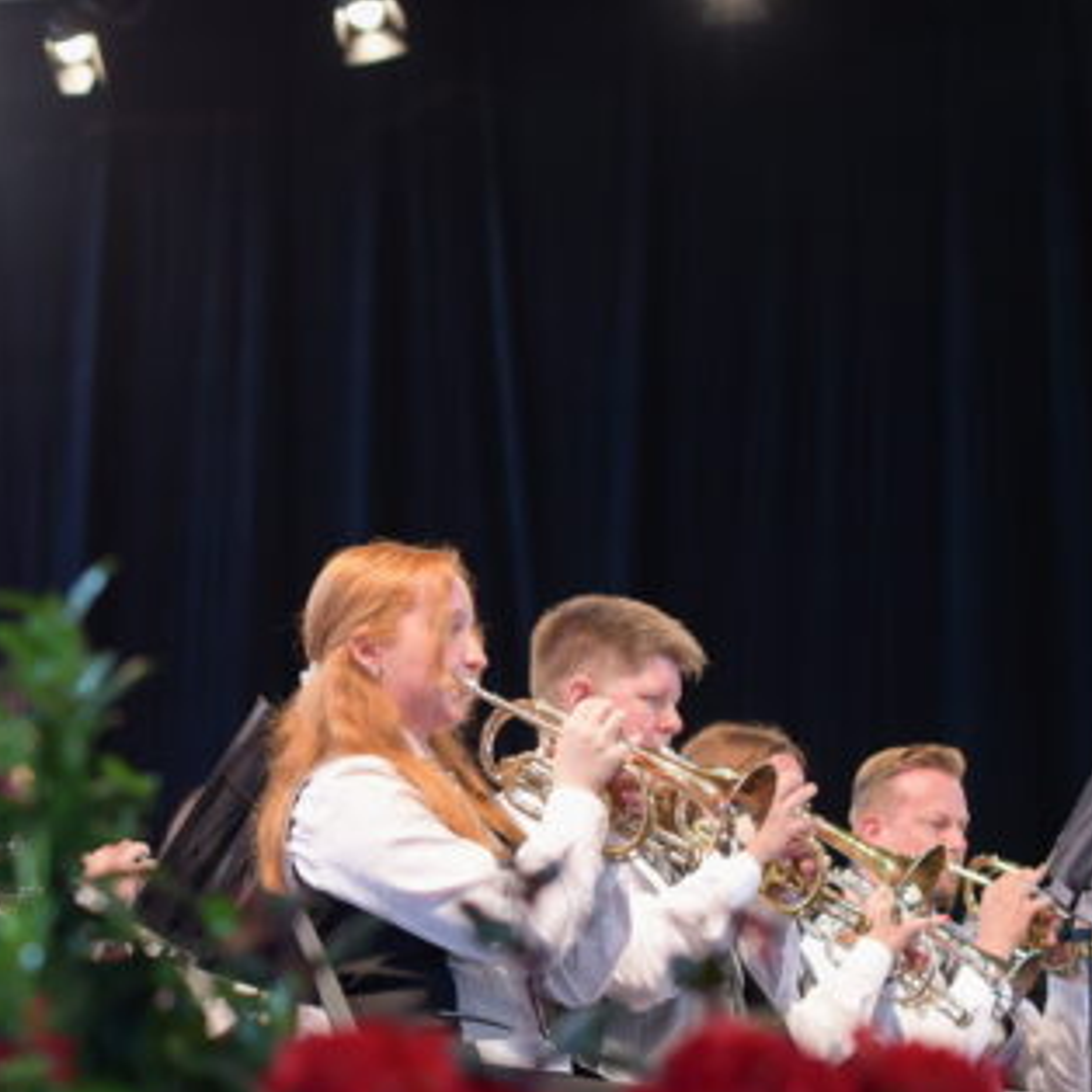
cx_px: -3
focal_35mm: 88
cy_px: 583
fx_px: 3141
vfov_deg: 19.7
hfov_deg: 19.2
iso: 400
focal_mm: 50
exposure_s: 1/160
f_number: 2.8
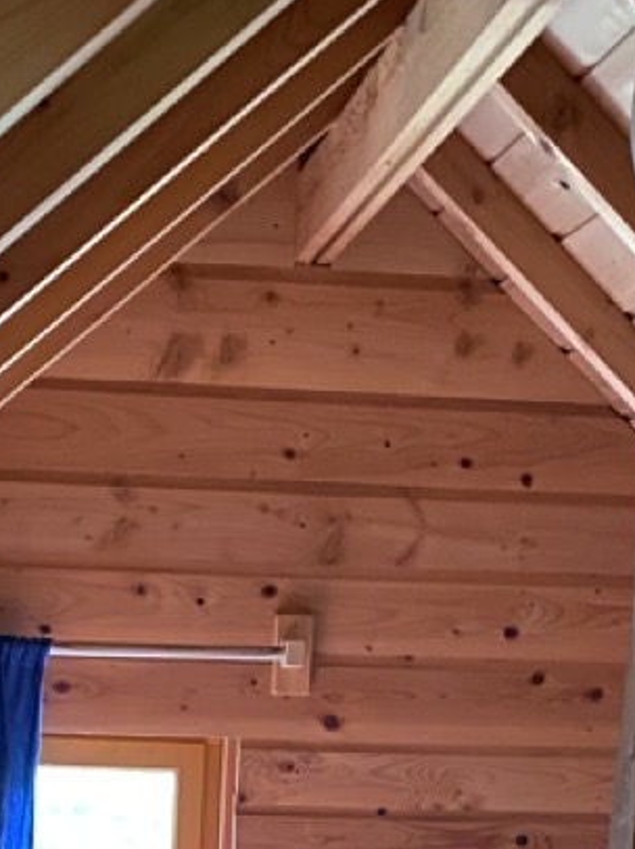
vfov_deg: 20.8
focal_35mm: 82
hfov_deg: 17.8
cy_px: 1217
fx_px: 2008
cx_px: 111
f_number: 1.8
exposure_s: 1/4
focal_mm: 4.25
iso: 400
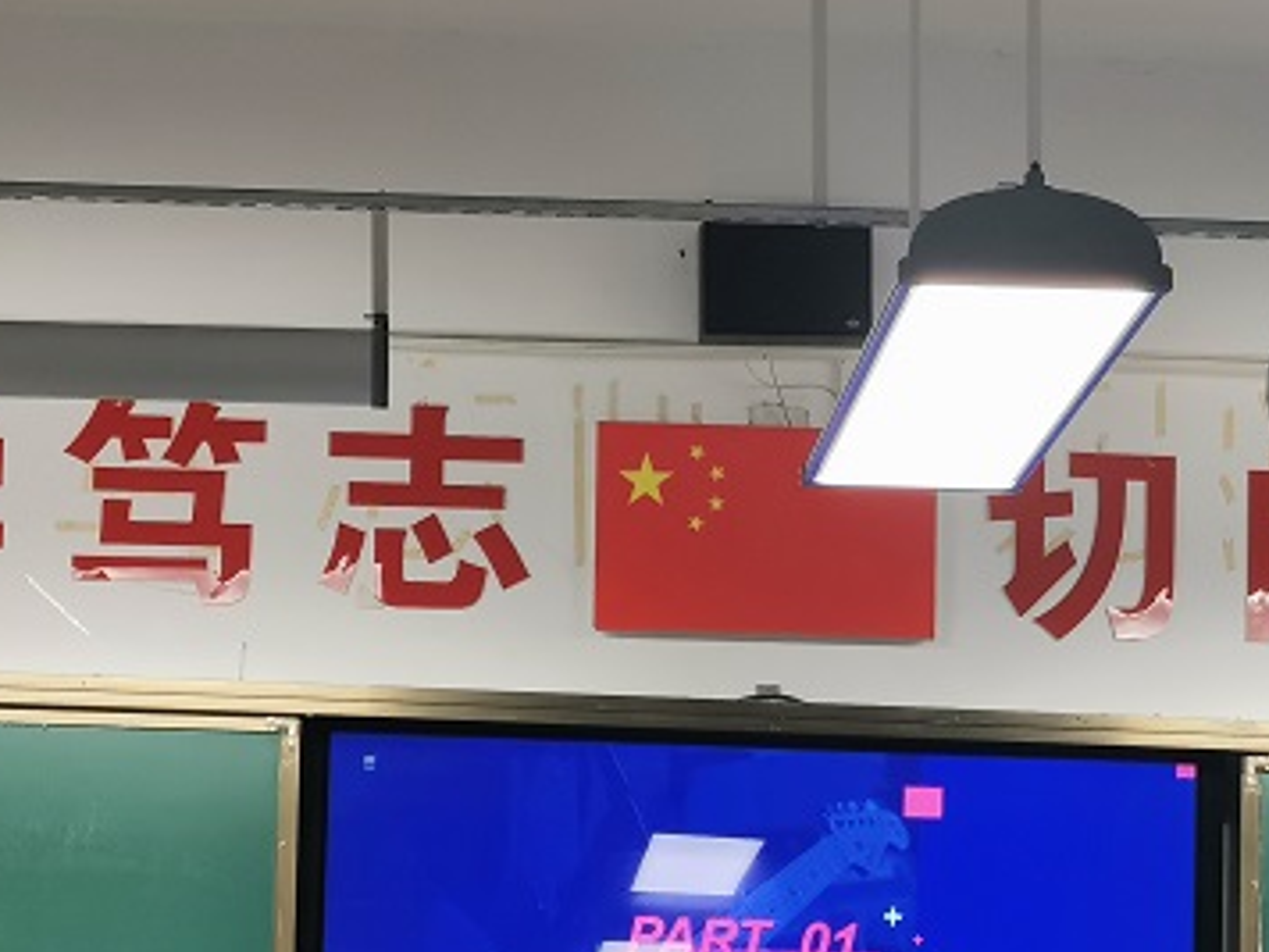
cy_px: 877
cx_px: 759
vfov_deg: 11.7
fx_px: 4619
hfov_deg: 15.6
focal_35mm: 126
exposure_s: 1/100
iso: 125
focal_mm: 5.58
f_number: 1.8
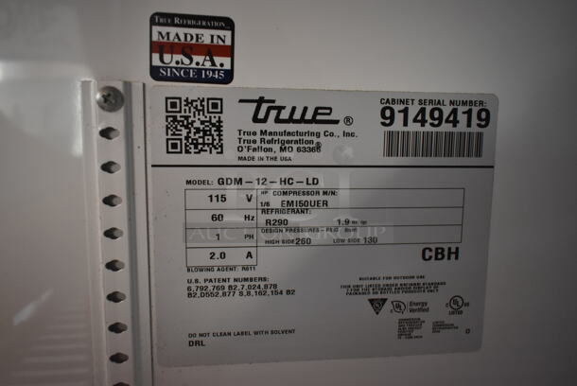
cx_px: 288
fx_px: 433
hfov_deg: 67.3
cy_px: 193
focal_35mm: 27
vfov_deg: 48.0
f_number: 3.5
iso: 1400
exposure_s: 1/125
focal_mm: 18
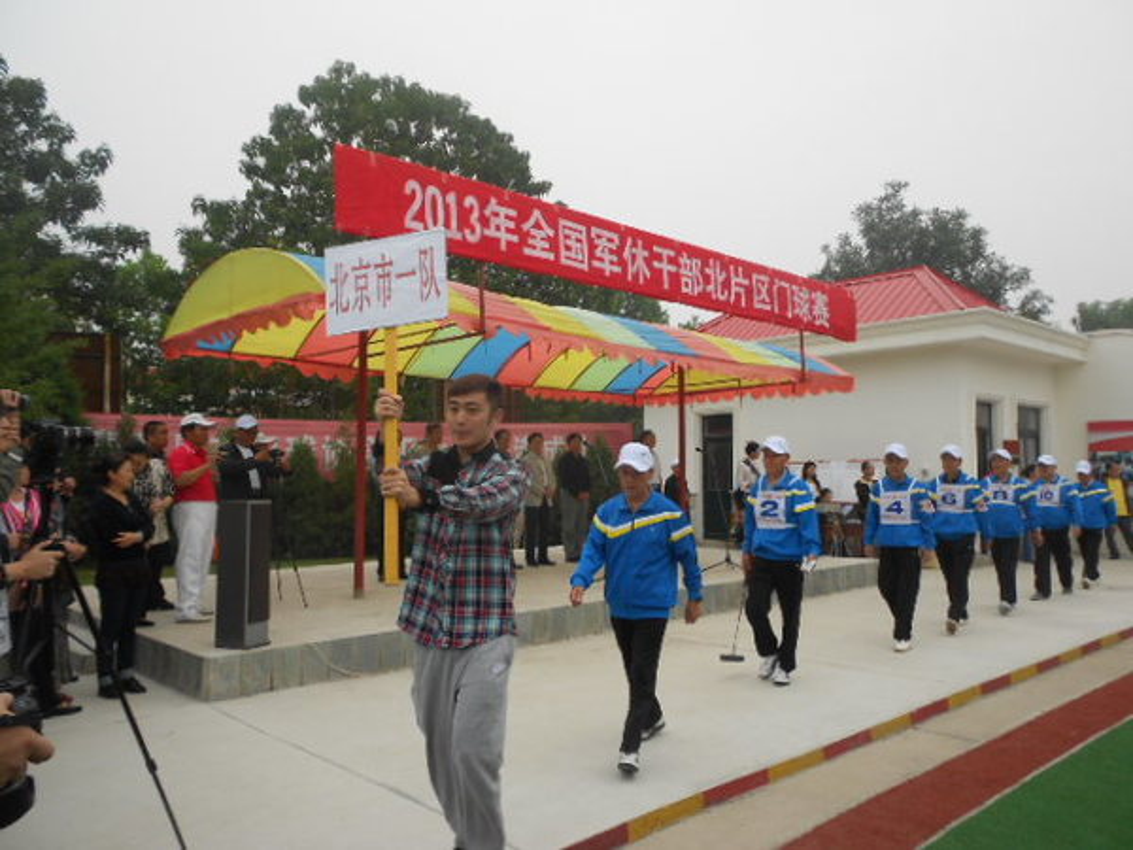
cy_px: 425
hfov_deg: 67.3
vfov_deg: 53.1
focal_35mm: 26
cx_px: 566
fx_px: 851
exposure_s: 1/400
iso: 80
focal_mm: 4.6
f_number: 3.2
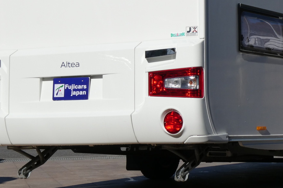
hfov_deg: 17.6
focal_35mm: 116
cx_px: 195
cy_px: 30
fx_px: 912
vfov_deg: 11.8
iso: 80
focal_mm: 10.9
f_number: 5.6
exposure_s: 1/800
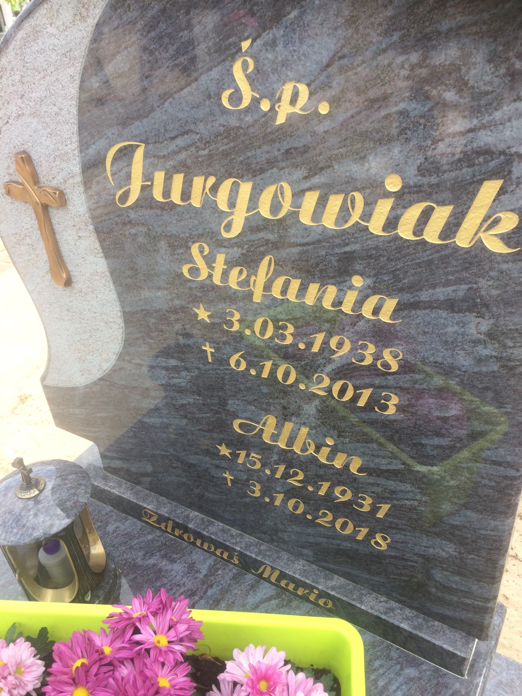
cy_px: 348
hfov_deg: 48.2
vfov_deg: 61.7
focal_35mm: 29
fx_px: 583
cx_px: 261
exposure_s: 1/318
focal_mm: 4.15
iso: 32
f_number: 2.2
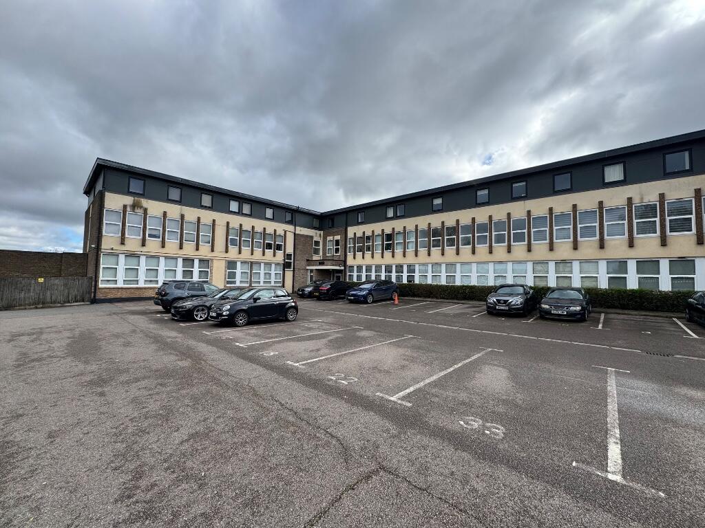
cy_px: 264
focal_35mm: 14
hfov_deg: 102.1
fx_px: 285
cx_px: 352
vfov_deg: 85.7
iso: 50
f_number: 2.2
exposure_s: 1/1236
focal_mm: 2.22
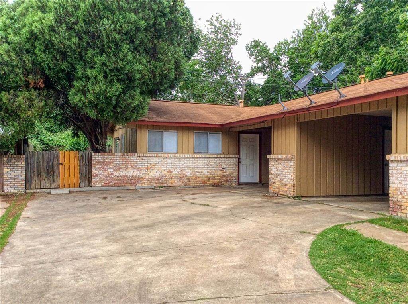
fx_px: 376
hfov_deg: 56.9
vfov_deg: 44.0
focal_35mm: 32
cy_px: 152
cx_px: 204
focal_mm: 3.3
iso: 32
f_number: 2.4
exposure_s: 1/430
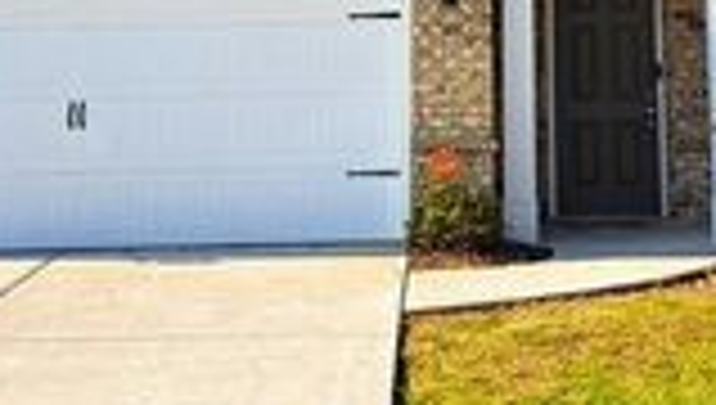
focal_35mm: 82
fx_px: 1559
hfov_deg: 25.7
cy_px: -200
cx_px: 491
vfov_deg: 13.9
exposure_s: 1/1361
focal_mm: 5.23
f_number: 1.8
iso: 50
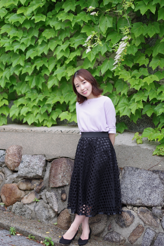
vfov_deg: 26.3
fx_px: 526
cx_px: 82
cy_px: 123
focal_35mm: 77
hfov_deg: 17.7
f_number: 2.5
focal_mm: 77
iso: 200
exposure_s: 1/200
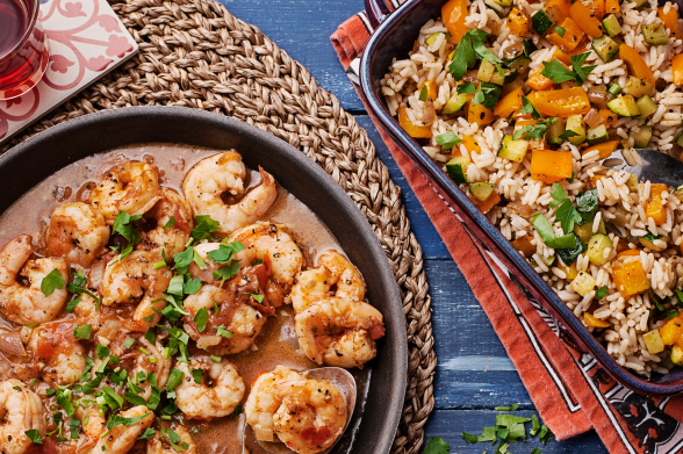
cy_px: 333
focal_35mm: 80
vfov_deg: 17.0
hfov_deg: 25.4
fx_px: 1516
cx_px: 321
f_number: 6.3
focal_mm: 50
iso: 400
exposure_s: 1/60
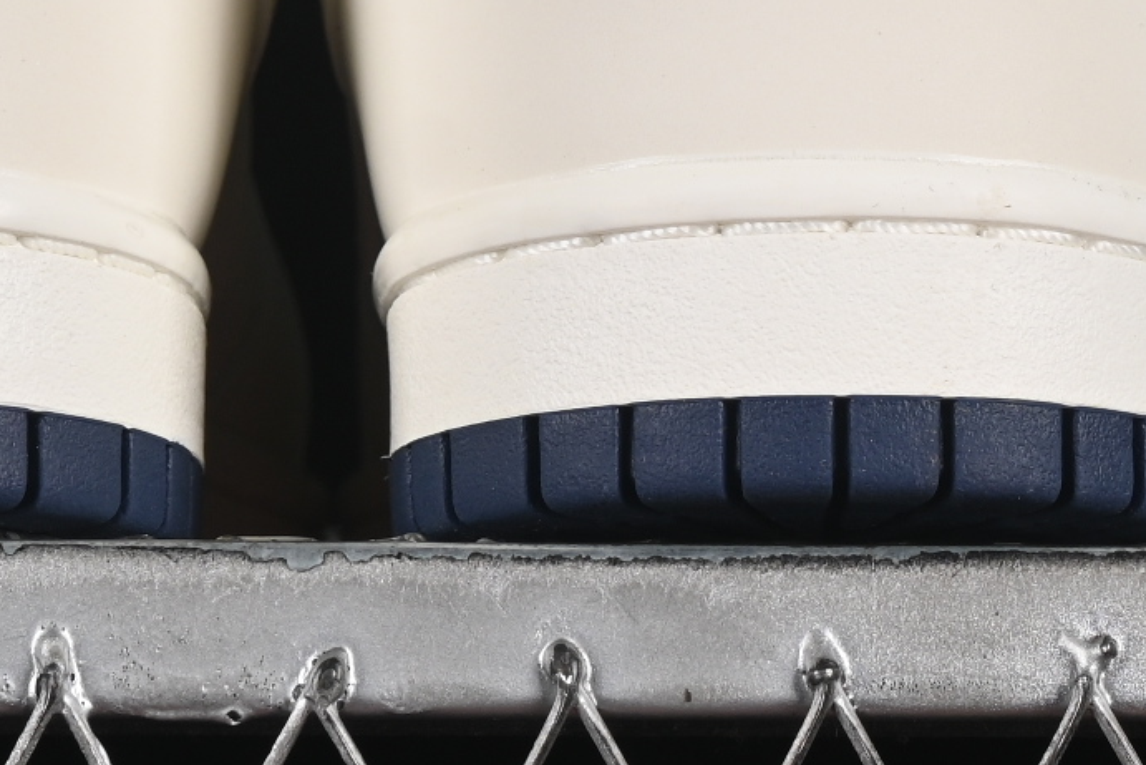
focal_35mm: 302
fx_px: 9615
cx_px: 365
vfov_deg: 4.5
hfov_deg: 6.8
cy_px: -413
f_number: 8
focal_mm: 50
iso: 160
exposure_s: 1/100
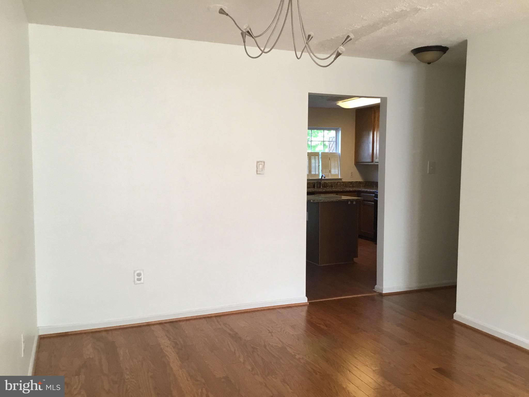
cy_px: 198
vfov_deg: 45.4
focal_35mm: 31
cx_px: 264
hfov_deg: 58.4
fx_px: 474
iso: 64
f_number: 2.4
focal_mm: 3.3
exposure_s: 1/30
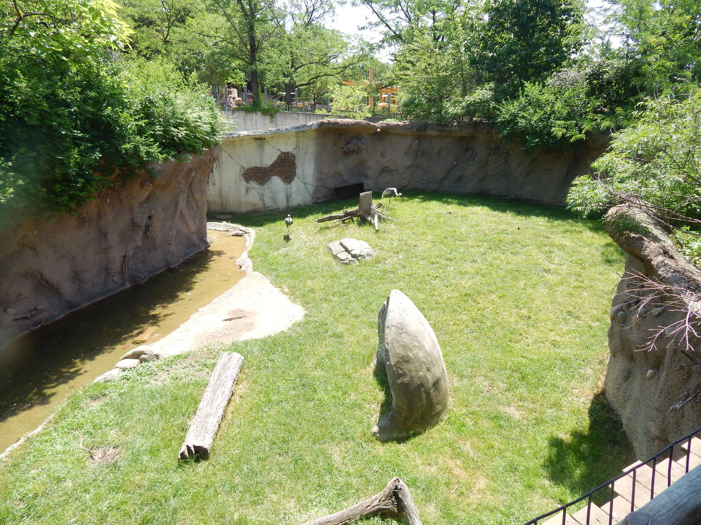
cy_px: 262
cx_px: 350
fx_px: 466
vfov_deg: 58.9
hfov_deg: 73.9
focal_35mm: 23
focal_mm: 4
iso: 125
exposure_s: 1/500
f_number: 6
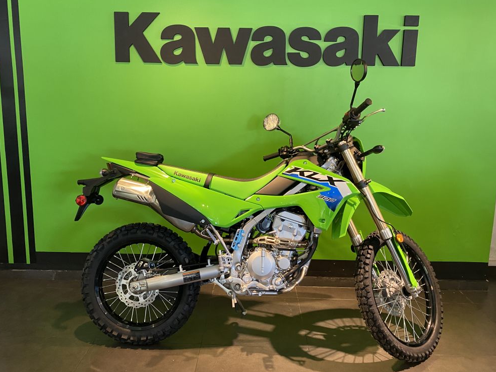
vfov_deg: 49.7
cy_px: 172
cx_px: 240
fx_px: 401
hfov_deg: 63.4
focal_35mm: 28
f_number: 1.8
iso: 250
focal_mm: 4.25
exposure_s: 1/50
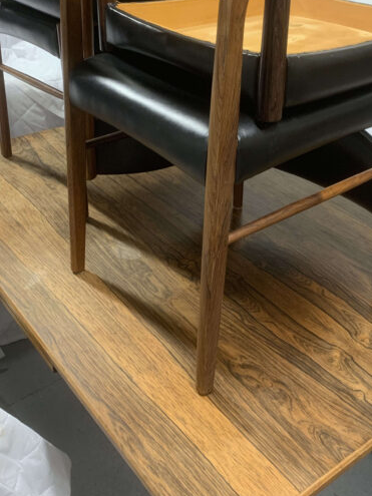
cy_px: 186
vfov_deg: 44.4
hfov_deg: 34.3
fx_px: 602
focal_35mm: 42
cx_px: 205
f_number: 1.8
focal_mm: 4.25
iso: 250
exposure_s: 1/50
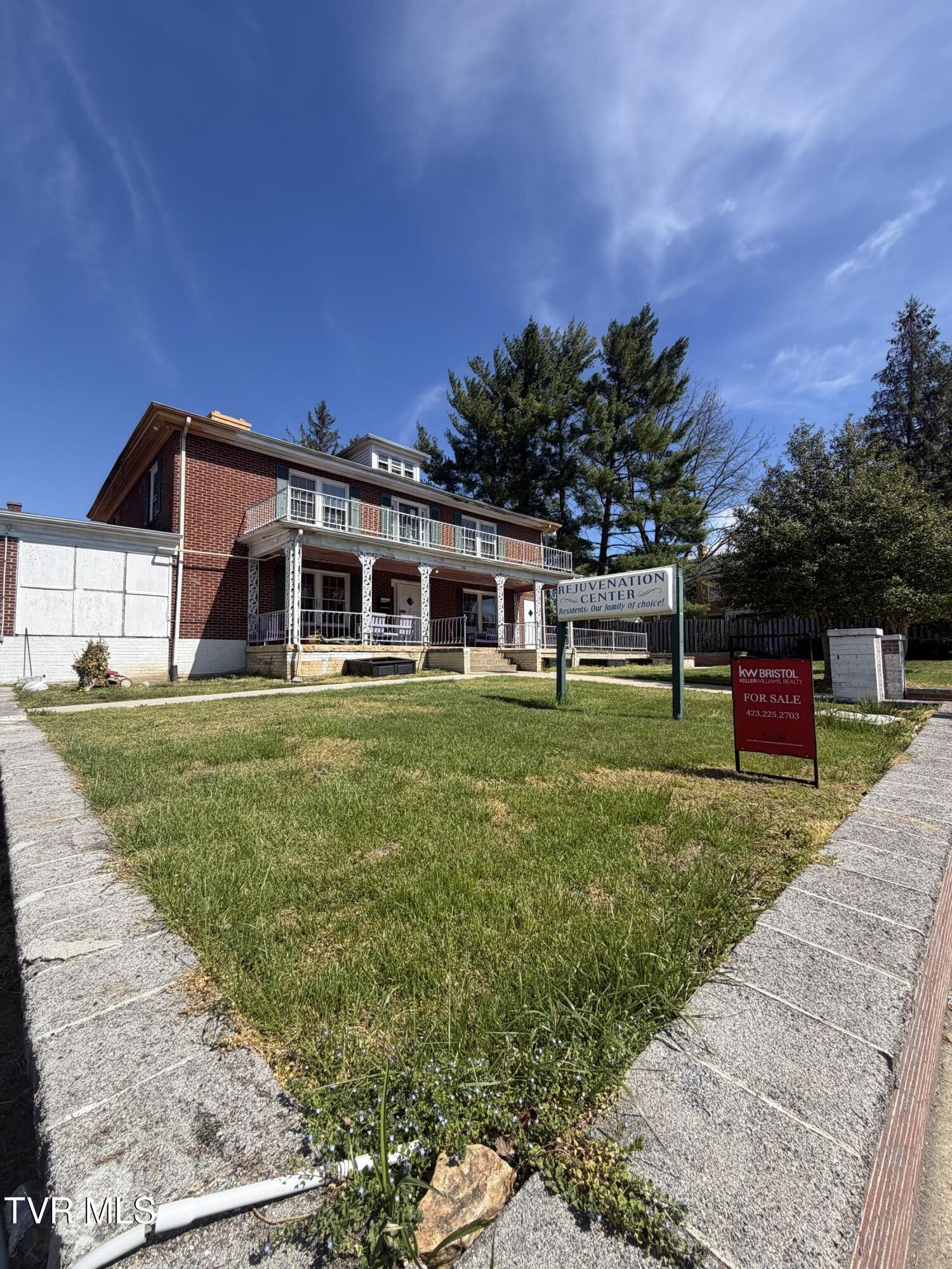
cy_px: 634
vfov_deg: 102.1
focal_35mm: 14
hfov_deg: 85.7
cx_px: 476
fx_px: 513
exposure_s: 1/770
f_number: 2.2
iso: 25
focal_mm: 2.22
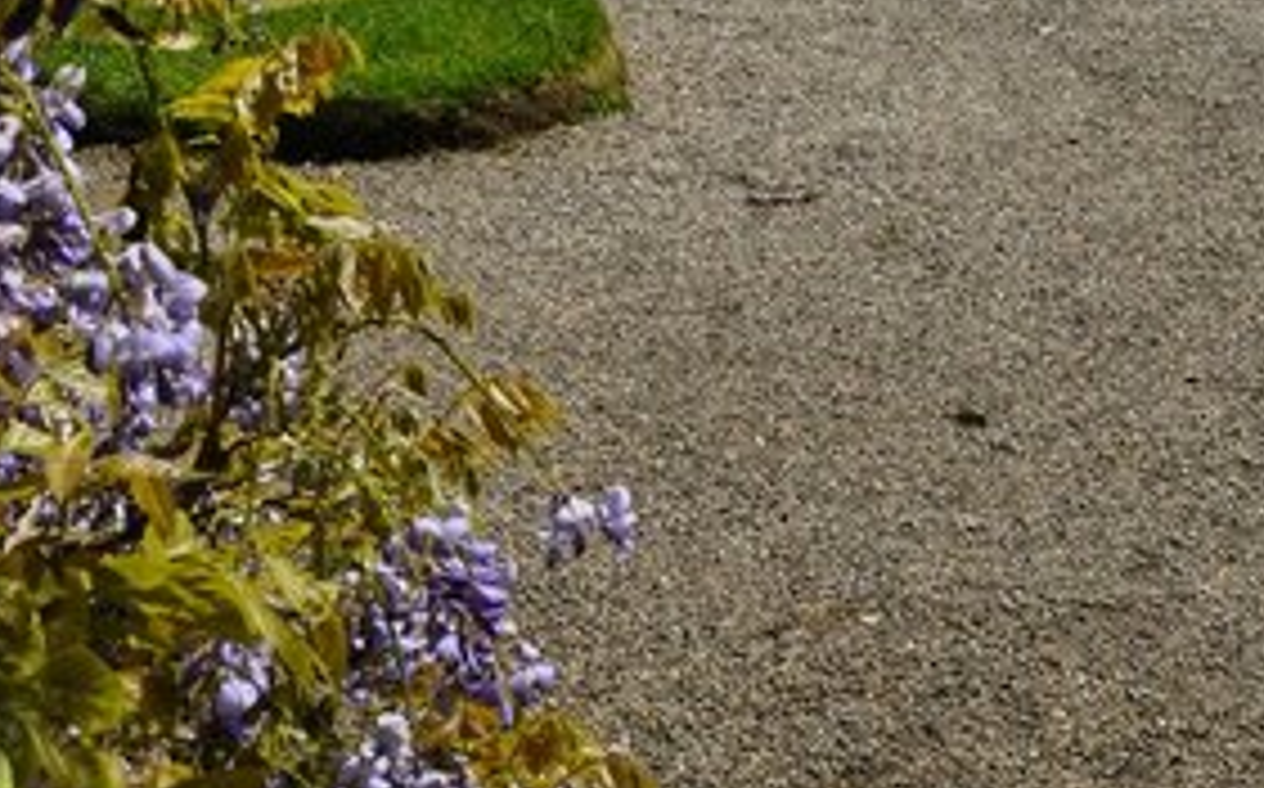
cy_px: -793
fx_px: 2719
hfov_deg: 26.1
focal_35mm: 79
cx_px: 783
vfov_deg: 13.9
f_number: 8
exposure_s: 1/250
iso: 200
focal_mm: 18
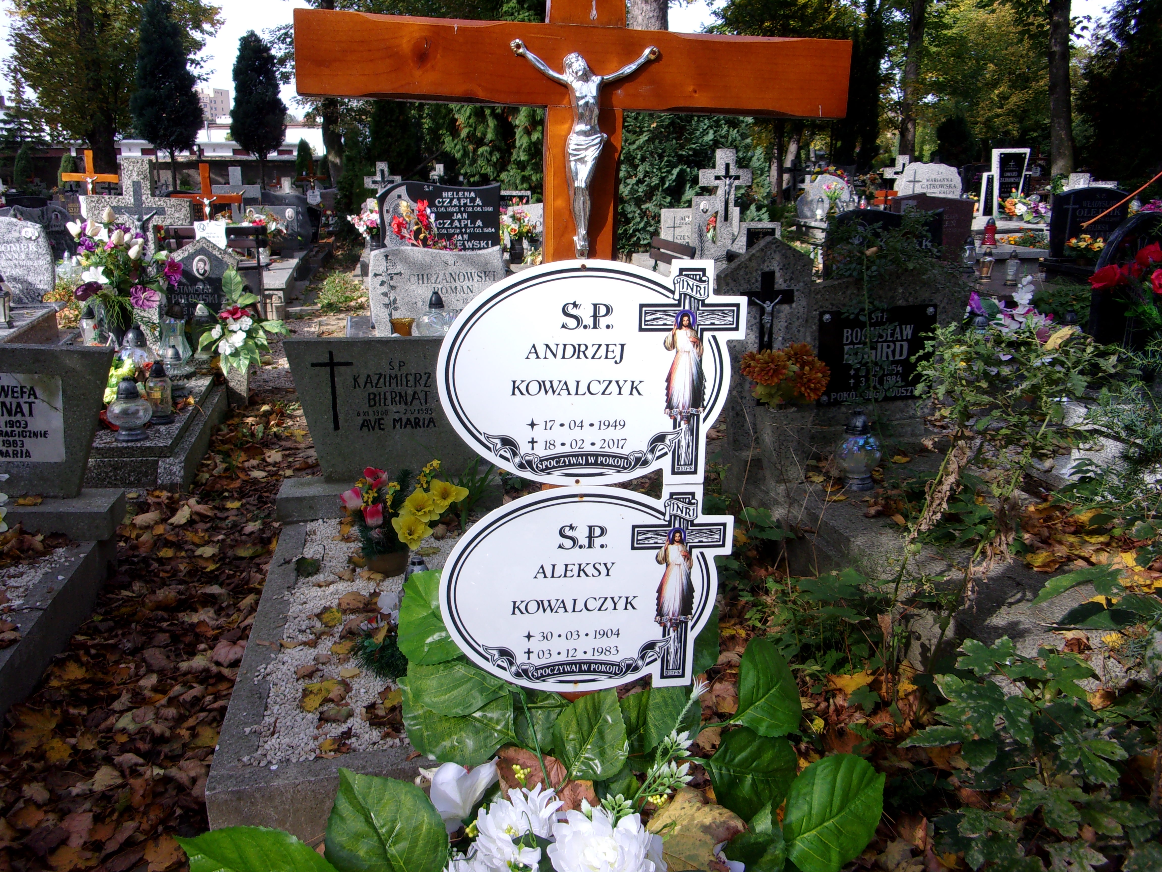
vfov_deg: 49.7
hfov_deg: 63.4
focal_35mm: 28
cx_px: 581
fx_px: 940
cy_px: 436
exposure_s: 1/240
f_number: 3.9
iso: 80
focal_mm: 5.1
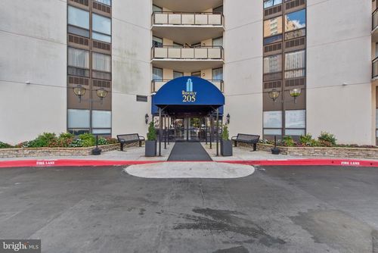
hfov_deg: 100.4
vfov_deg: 77.4
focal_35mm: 15
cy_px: 126
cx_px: 189
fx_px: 158
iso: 100
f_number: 10
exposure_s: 1/13
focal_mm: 15
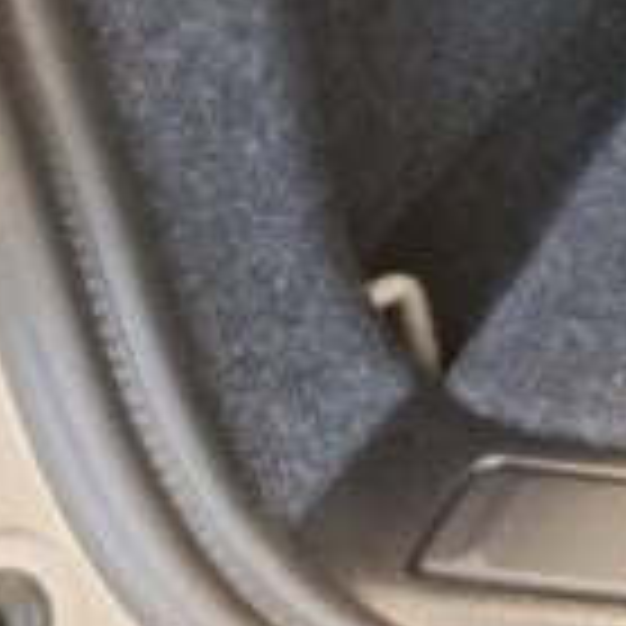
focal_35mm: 150
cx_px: 2270
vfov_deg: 9.9
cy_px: -982
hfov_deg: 8.3
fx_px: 3069
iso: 640
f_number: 1.8
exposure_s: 1/20
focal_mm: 5.54
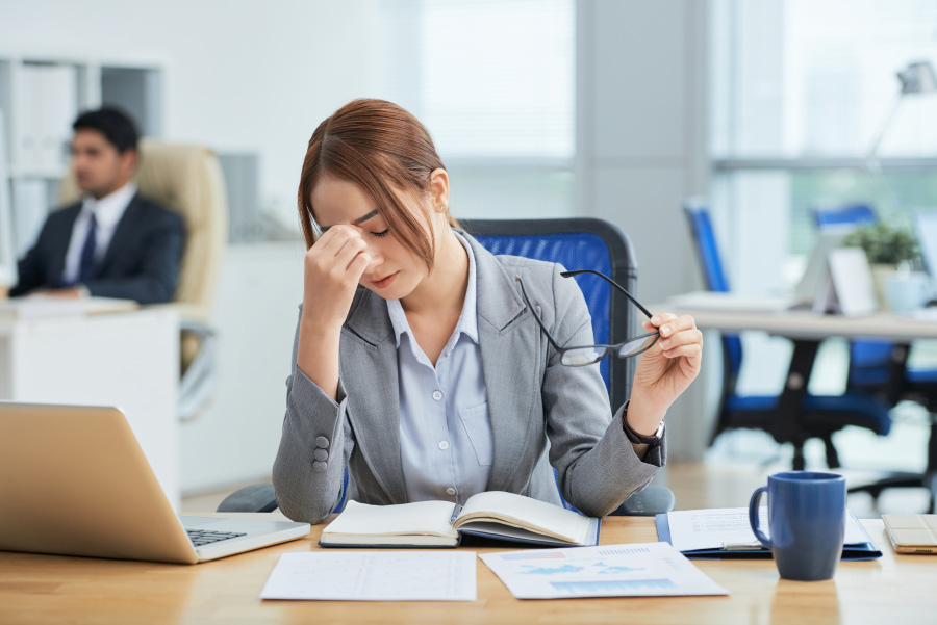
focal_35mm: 100
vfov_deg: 13.7
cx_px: 468
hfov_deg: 20.4
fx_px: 2604
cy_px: 312
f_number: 4
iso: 200
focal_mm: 100
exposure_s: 1/250
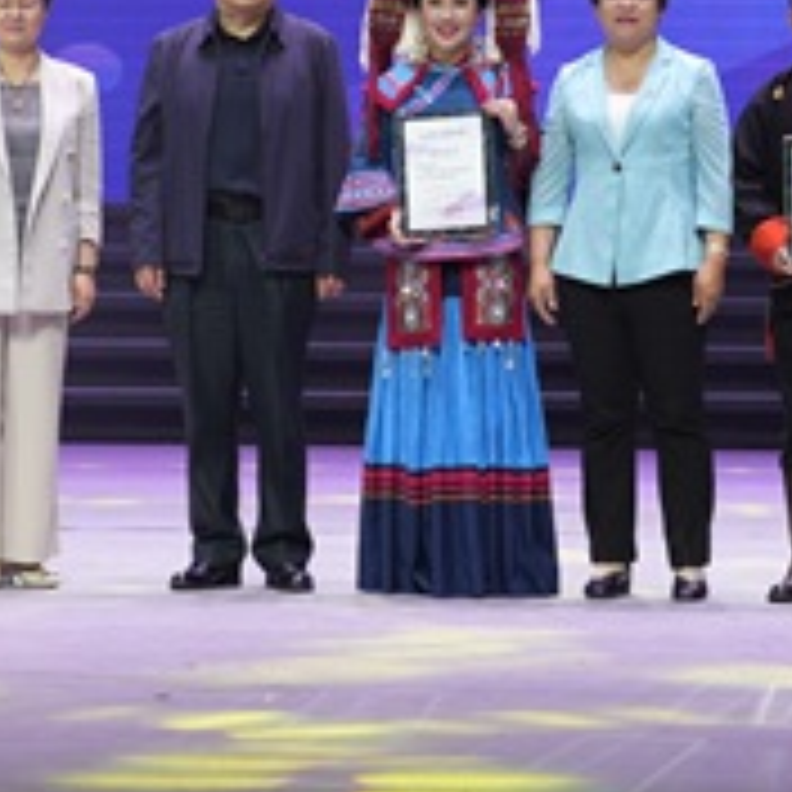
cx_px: 477
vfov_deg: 7.4
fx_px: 6109
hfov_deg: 7.4
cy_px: -151
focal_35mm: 236
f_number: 4
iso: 250
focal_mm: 61
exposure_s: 1/160
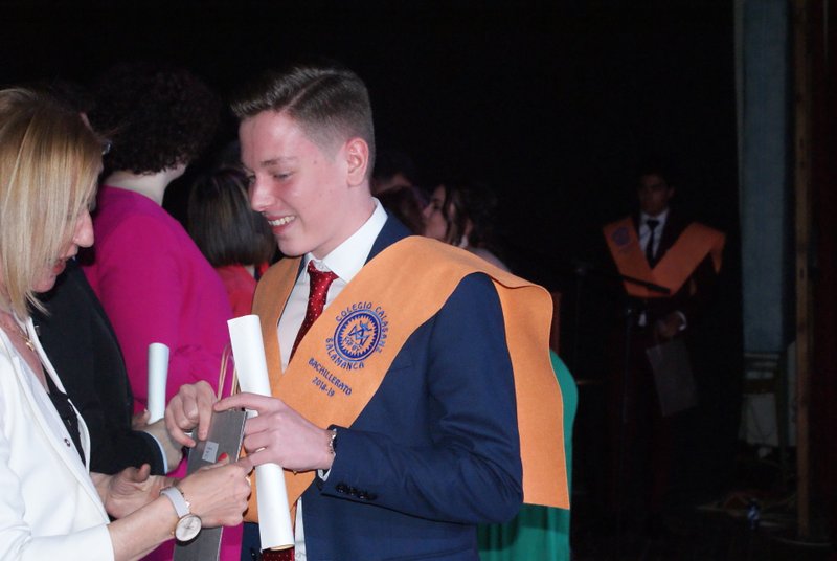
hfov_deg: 27.0
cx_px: 418
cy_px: 280
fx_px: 1746
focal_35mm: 75
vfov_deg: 18.2
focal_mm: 50
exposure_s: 1/160
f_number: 7.1
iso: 1600
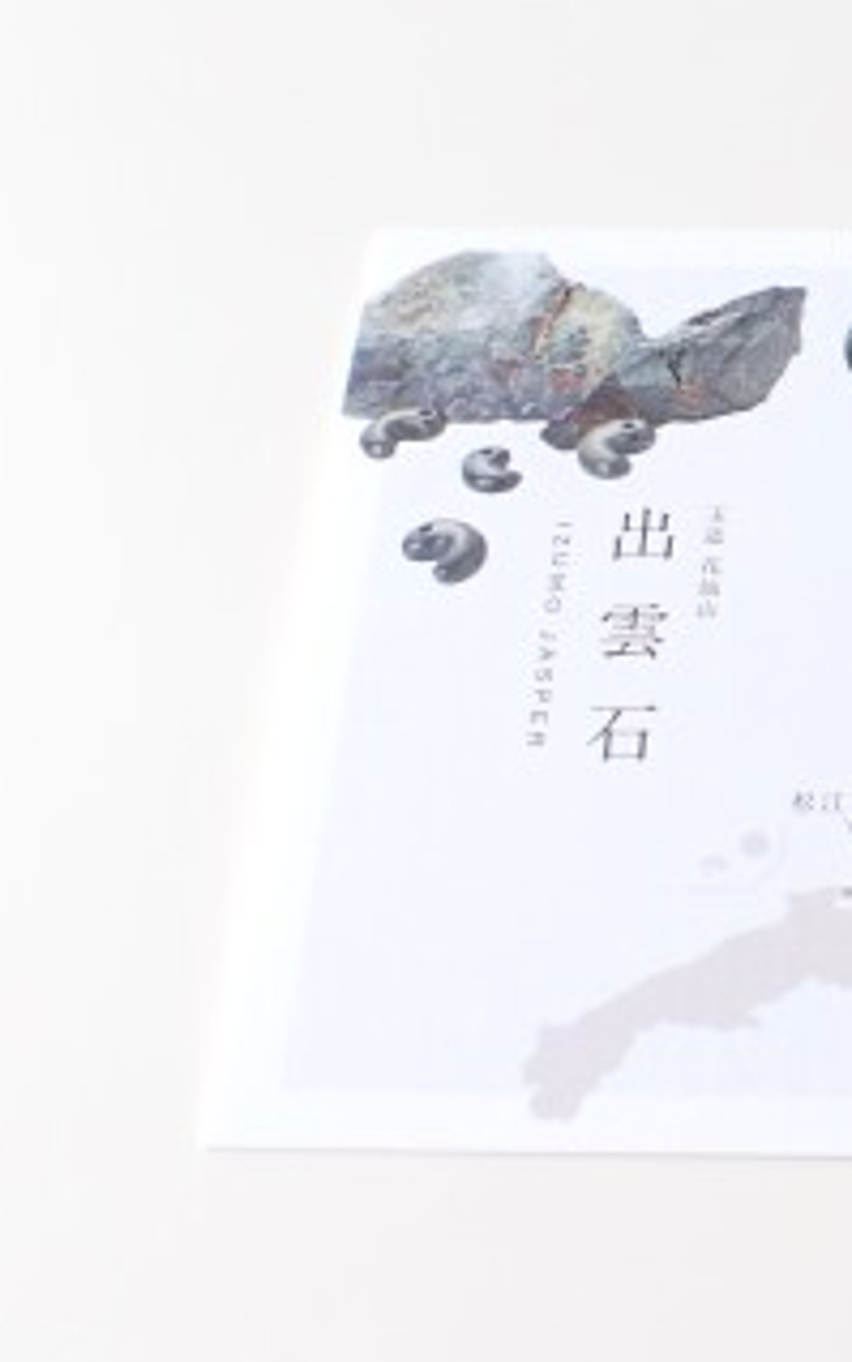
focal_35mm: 64
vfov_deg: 31.8
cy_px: 501
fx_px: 2376
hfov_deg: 19.3
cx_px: 998
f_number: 3.2
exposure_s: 1/200
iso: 100
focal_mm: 5.4
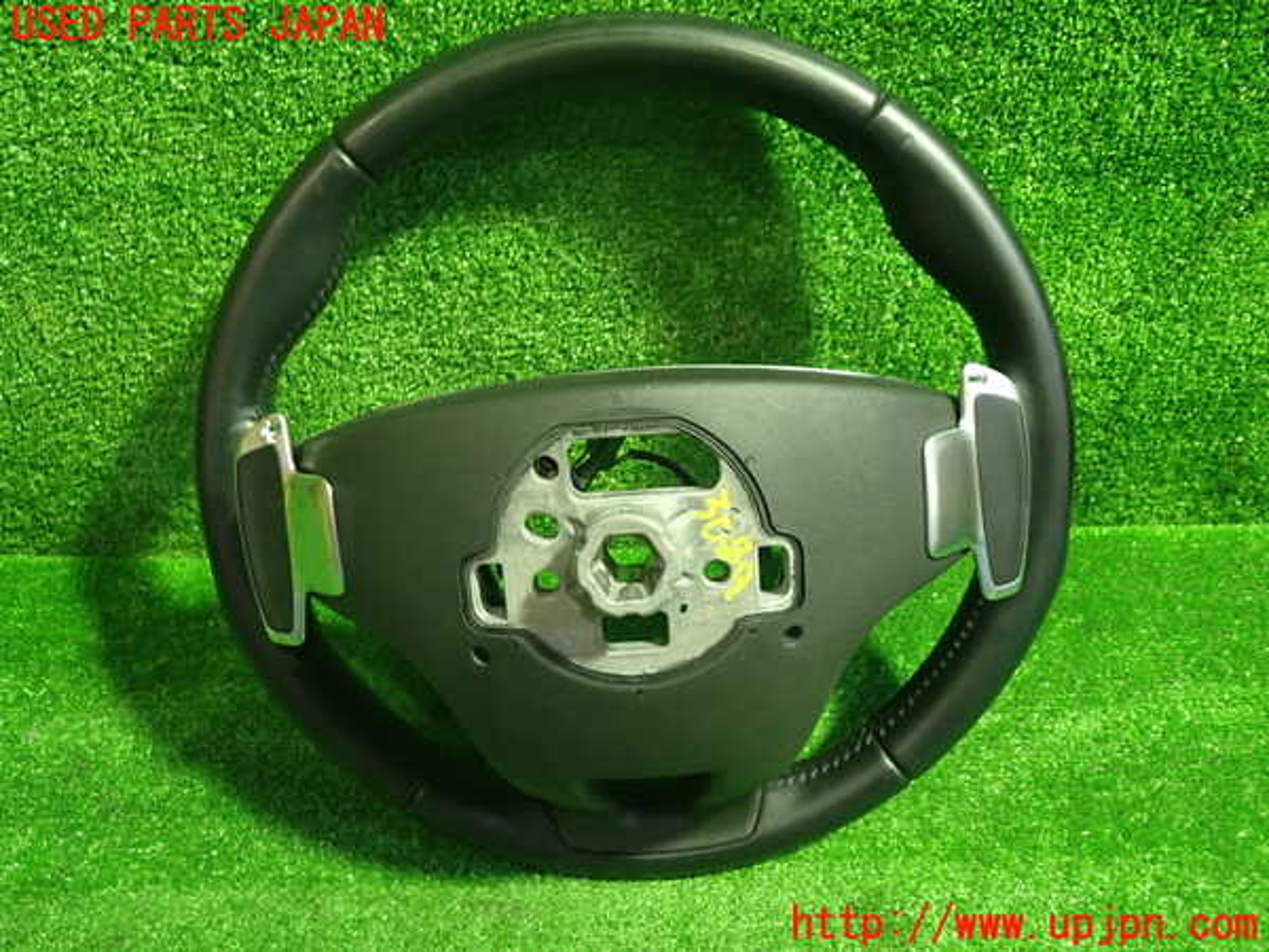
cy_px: 476
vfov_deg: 46.8
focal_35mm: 30
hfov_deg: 60.0
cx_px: 634
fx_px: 1100
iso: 500
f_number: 2.3
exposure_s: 1/30
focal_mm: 5.4
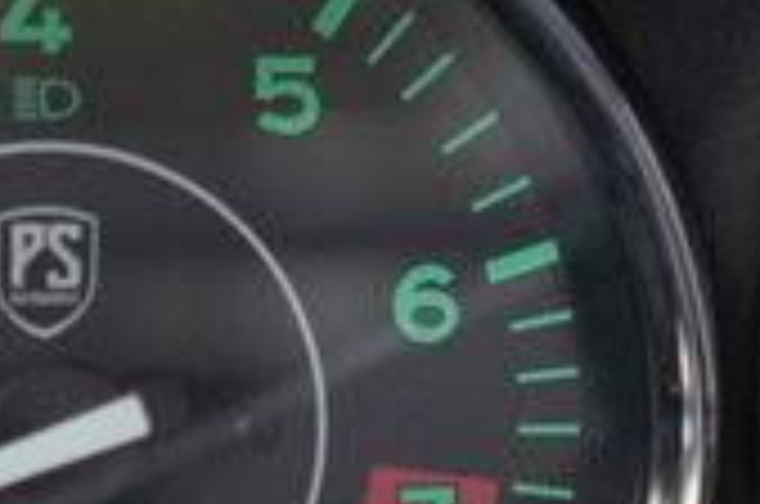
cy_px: 500
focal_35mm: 239
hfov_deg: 8.5
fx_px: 5042
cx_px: 863
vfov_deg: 5.7
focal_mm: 35
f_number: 2.2
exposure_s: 1/1600
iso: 320
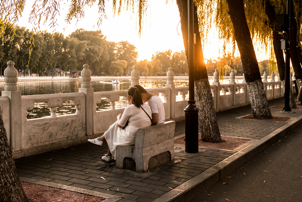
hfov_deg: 46.4
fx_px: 352
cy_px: 101
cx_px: 151
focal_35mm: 42
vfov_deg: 31.9
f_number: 3.2
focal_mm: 27.7
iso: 800
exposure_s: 1/220
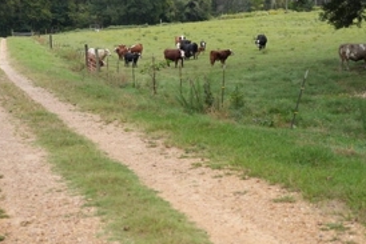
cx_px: 226
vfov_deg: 19.7
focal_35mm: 69
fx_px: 702
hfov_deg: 29.1
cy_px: 87
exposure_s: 1/1600
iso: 400
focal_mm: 42
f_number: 2.8
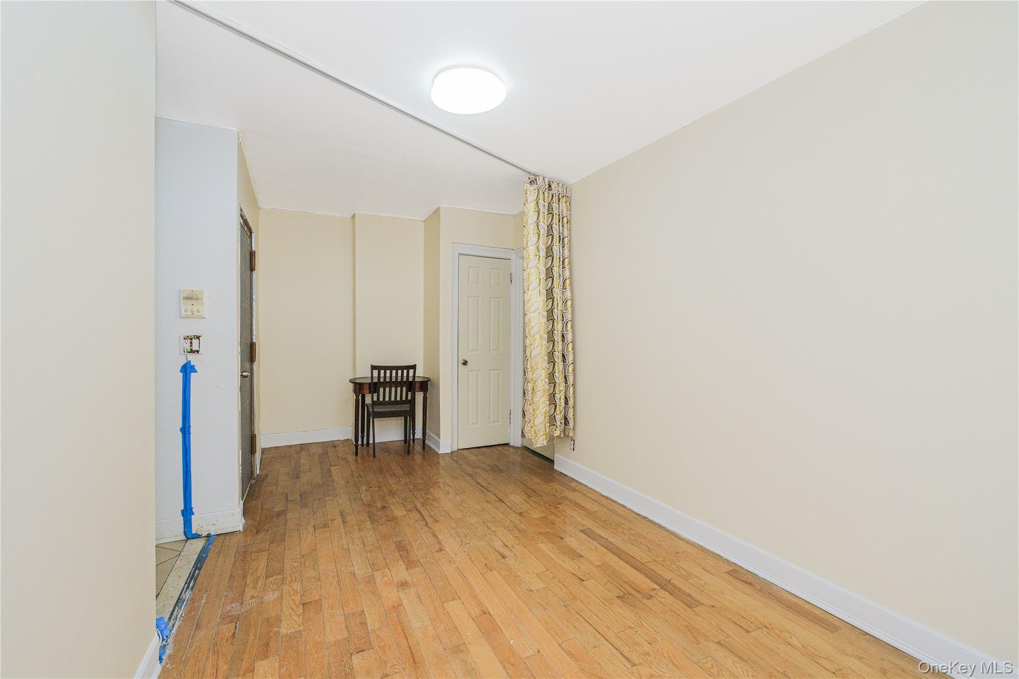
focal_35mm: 15
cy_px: 340
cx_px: 510
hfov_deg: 100.4
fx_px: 425
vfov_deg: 77.3
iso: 800
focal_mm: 10
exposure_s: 1/60
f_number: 8
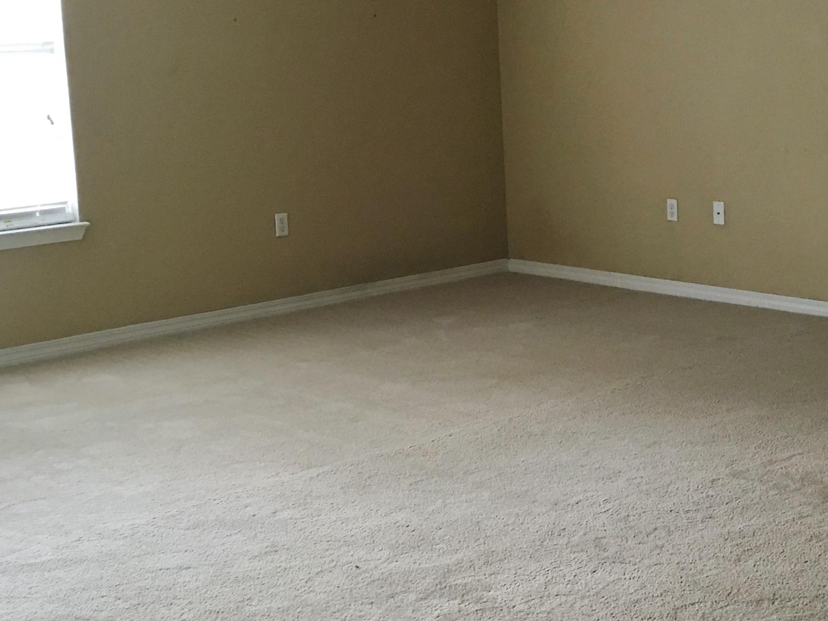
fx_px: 1387
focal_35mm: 58
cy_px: 247
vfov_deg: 25.2
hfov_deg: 32.6
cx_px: 614
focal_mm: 4.15
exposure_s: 1/15
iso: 80
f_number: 2.2
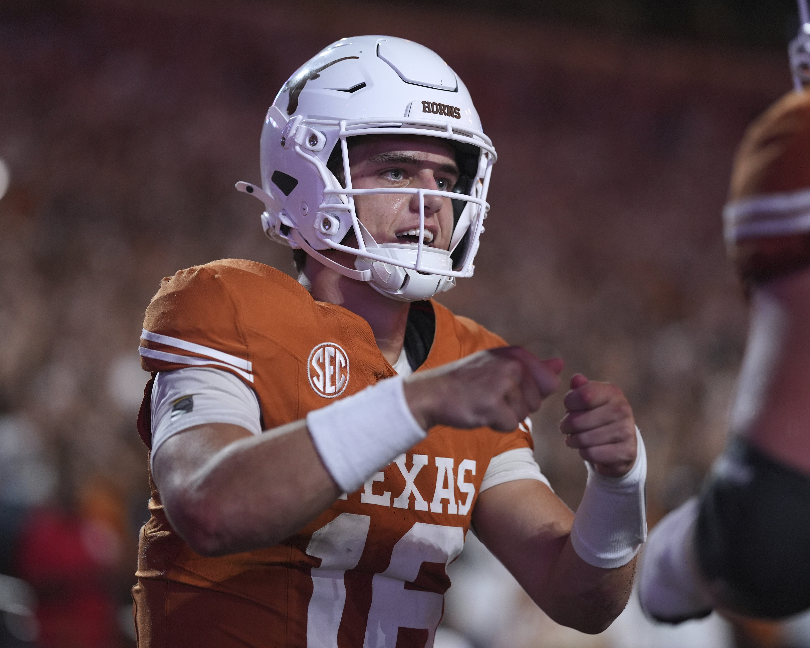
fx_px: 3668
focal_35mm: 153
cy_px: 325
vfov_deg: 10.1
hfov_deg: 12.6
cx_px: 418
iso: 2500
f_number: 2
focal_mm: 135
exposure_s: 1/1000
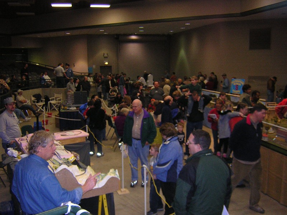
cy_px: 108
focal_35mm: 36
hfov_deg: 51.4
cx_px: 144
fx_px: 298
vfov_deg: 39.7
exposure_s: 1/60.1
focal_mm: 4.7
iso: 400
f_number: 2.6
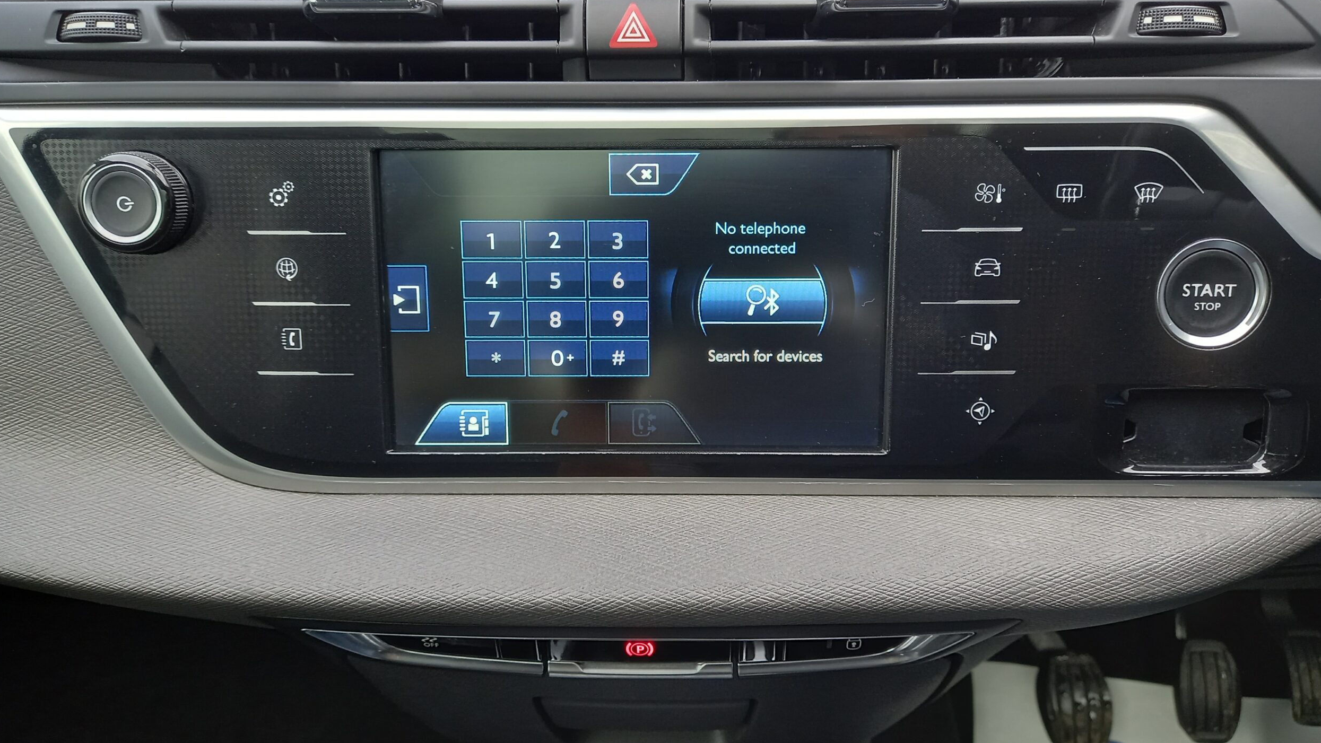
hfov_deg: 67.9
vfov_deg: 41.5
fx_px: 981
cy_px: 333
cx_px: 673
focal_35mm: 28
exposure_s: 1/60
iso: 125
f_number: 2
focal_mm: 4.6
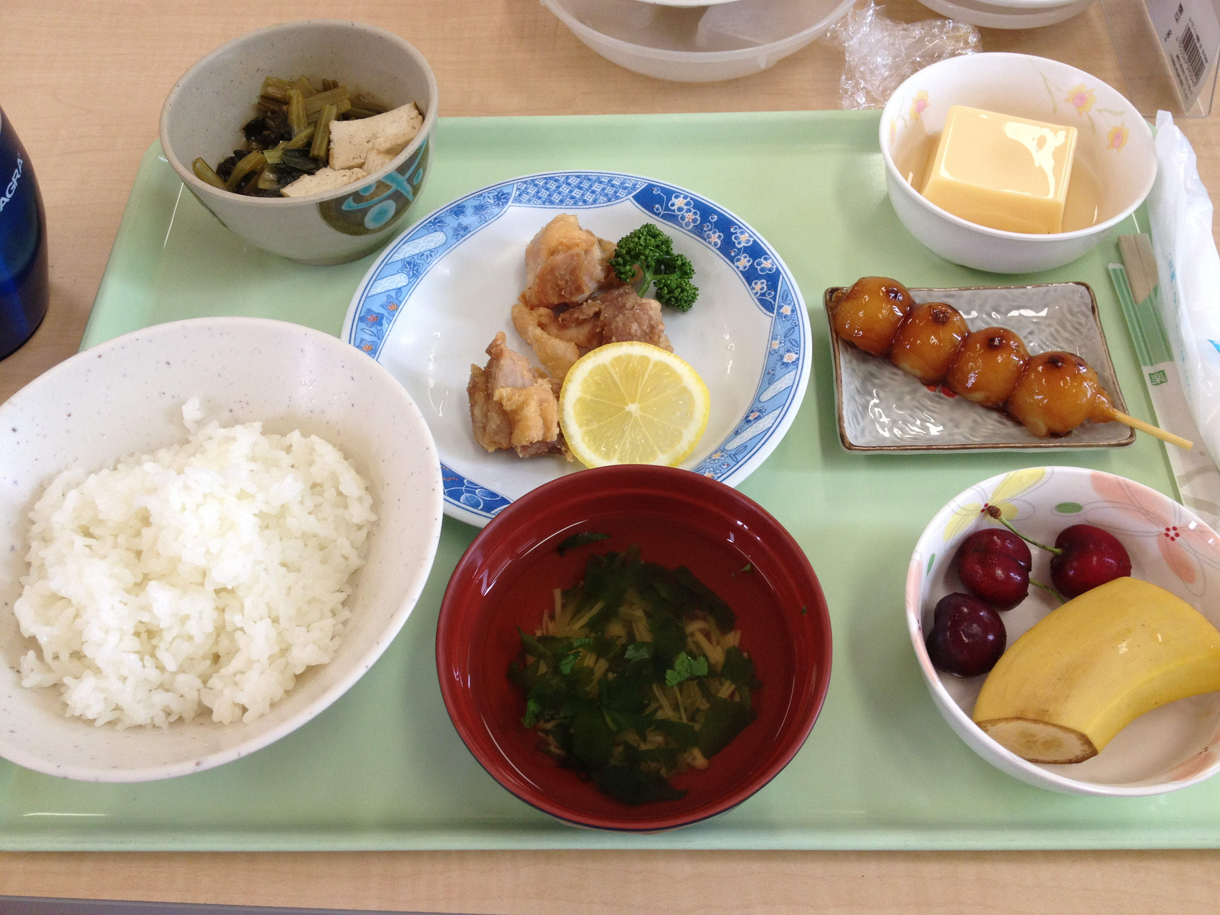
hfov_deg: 52.6
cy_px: 458
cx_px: 610
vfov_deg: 40.7
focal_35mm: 35
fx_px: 1234
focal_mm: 4.28
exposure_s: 1/120
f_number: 2.4
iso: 100
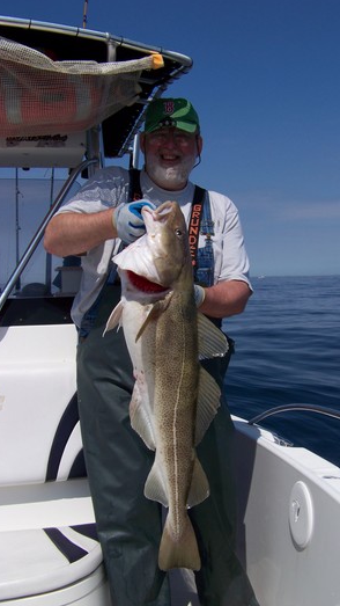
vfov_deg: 50.5
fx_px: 641
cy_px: 303
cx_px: 201
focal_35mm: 40
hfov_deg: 29.6
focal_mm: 5.85
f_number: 4
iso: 64
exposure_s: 1/1250
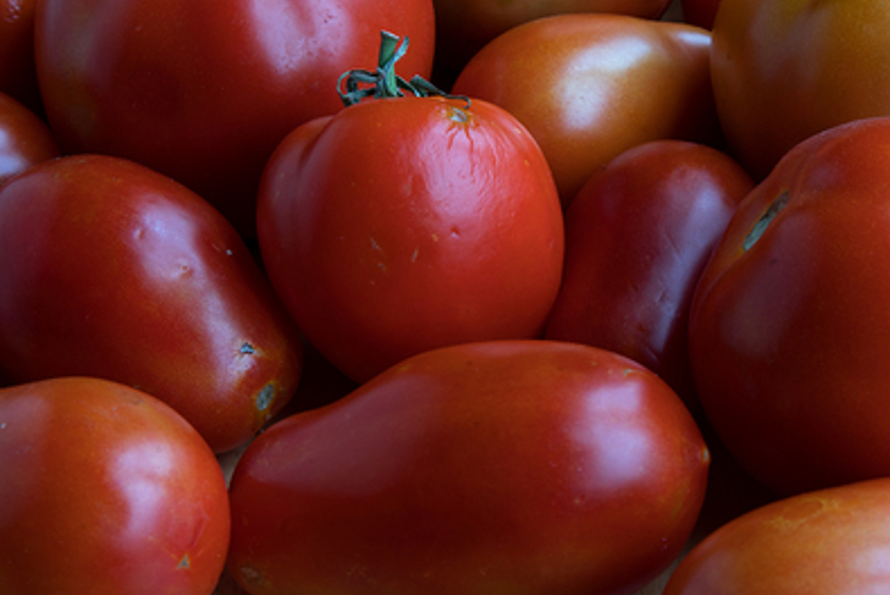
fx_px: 2177
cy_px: 153
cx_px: 604
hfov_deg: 23.0
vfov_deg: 15.5
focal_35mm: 88
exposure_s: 1/5
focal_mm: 58
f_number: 18
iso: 200
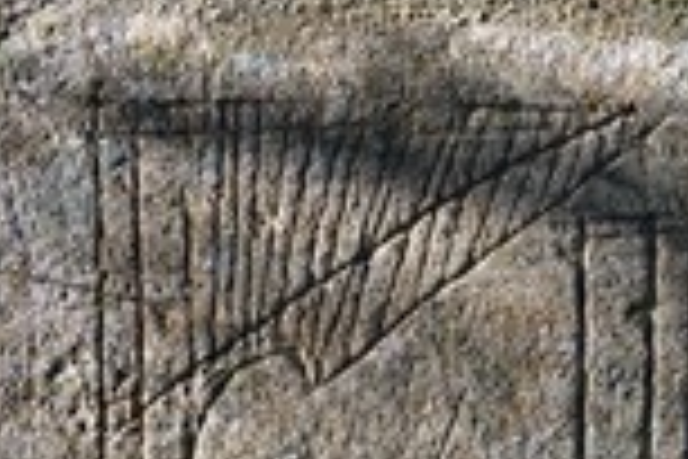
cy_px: 396
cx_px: 524
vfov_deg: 8.0
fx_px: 3268
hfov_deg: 12.0
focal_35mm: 171
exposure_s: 1/100
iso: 200
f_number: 8
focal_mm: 62
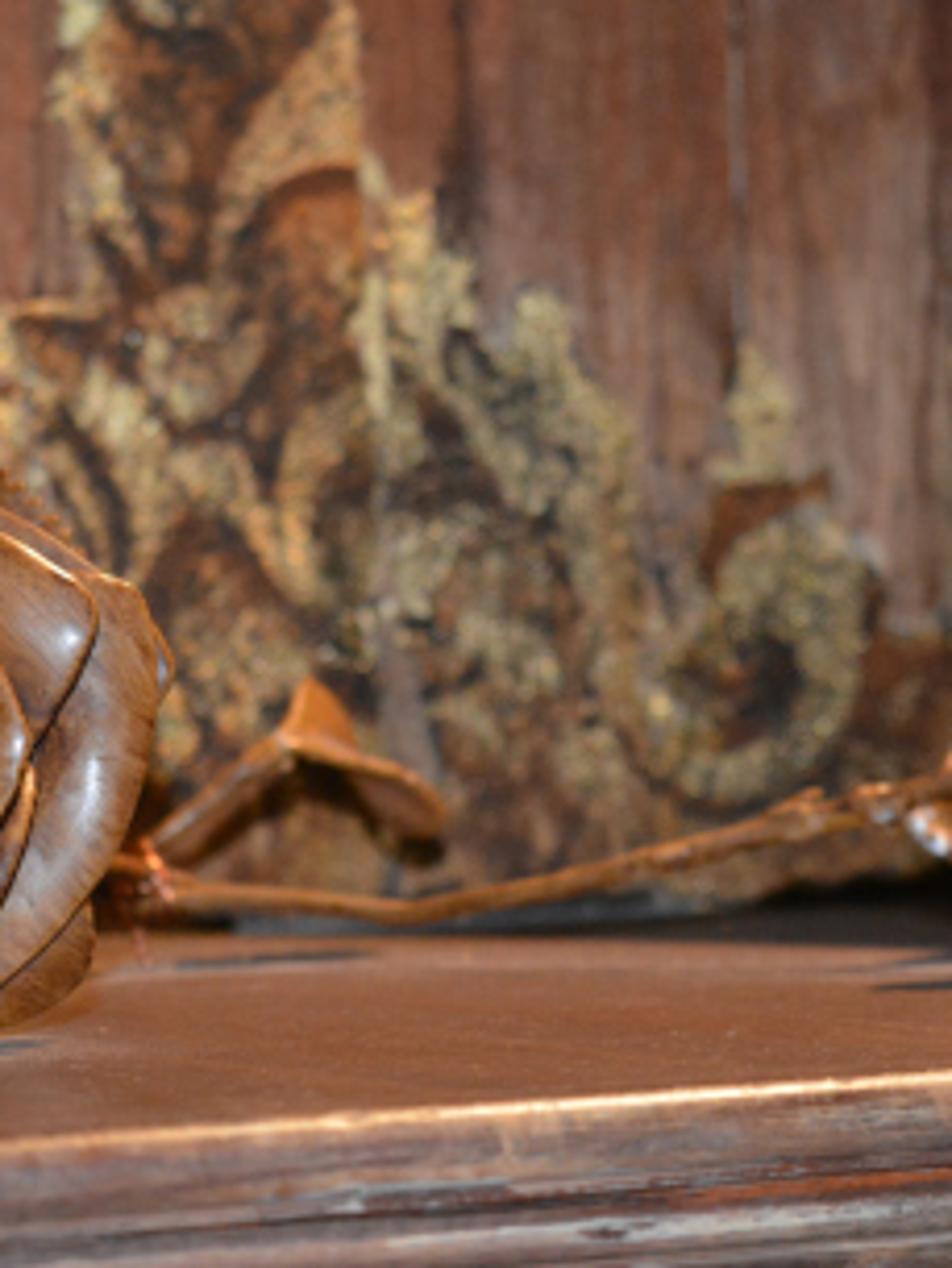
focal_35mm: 120
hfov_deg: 12.4
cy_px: 580
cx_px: 480
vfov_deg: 16.4
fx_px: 4397
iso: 3200
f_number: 5.3
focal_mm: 48
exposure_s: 1/60
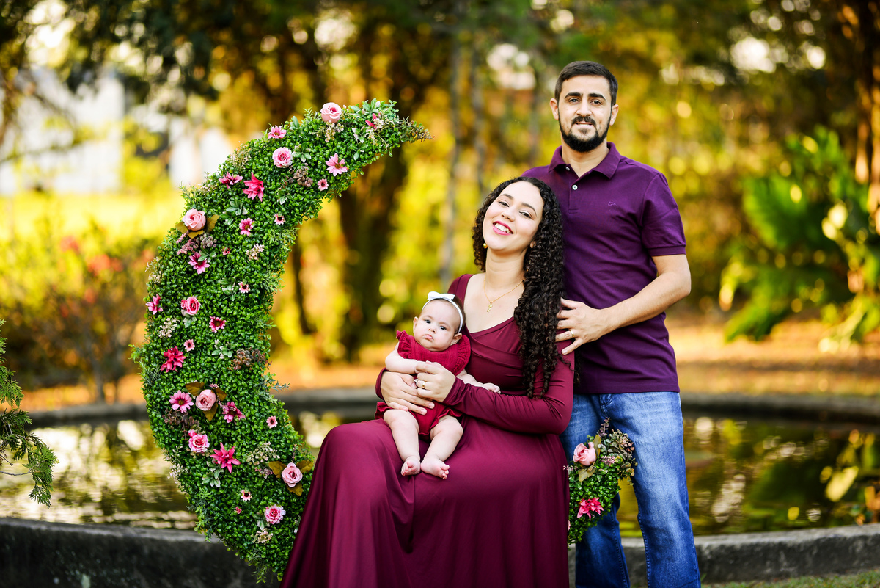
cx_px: 440
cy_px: 294
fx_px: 2078
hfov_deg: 23.9
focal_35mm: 85
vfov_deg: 16.1
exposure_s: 1/320
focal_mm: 85
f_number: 1.4
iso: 100
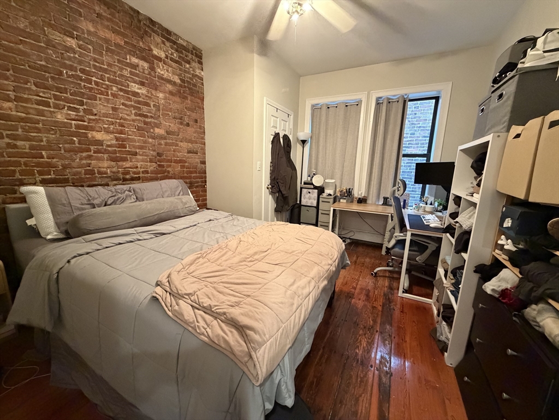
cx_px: 280
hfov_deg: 102.1
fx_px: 226
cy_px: 210
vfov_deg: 85.7
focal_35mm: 14
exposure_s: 1/60
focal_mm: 2.22
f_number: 2.2
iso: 1000
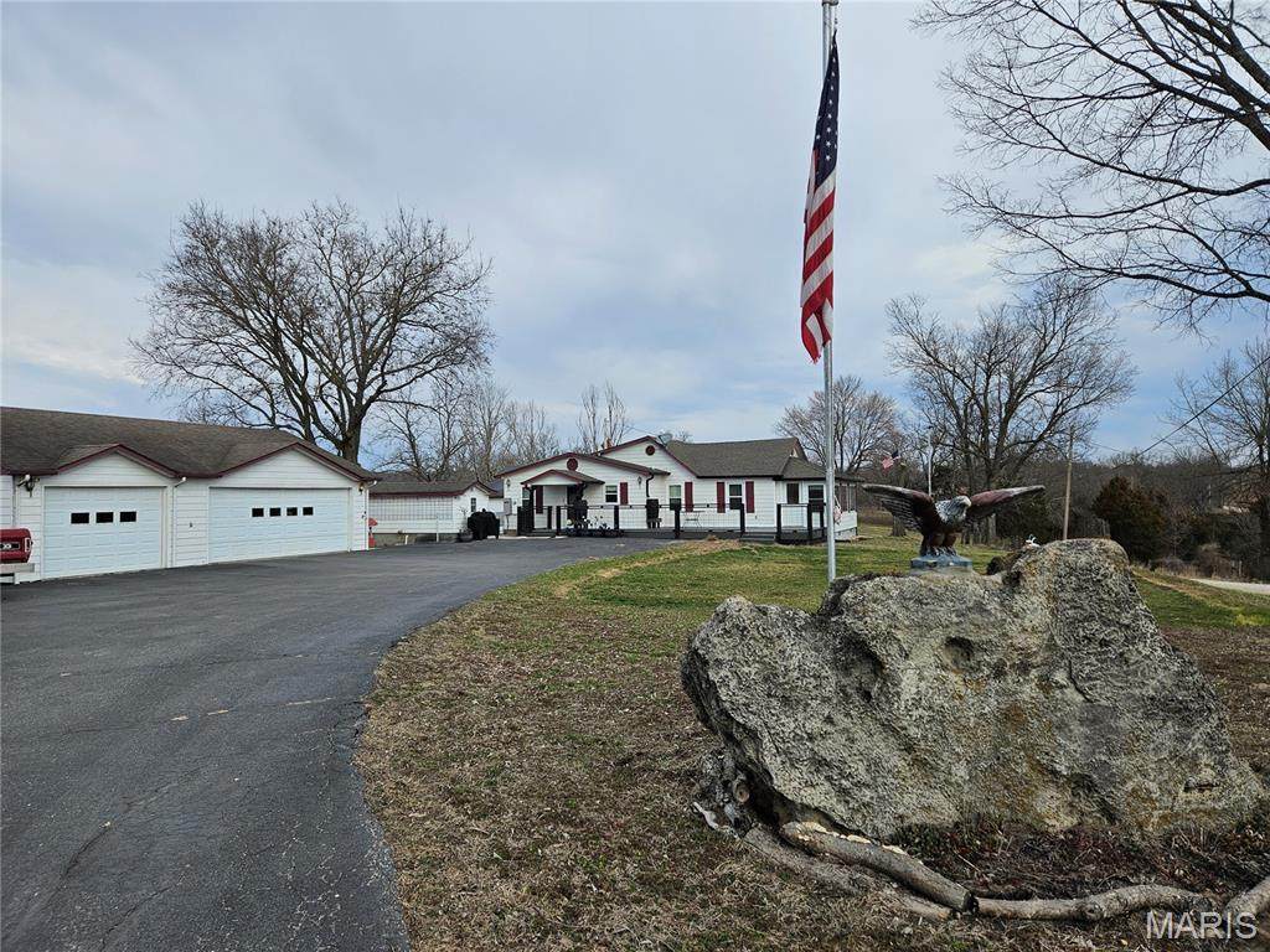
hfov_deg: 73.9
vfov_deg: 58.9
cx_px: 635
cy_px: 476
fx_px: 844
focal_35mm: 23
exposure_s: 1/1650
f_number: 1.8
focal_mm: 5.4
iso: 25
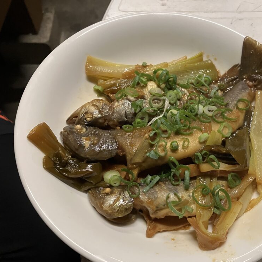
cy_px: 135
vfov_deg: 48.4
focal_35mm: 34
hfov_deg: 47.7
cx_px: 172
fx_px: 291
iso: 320
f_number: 1.8
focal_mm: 3.99
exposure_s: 1/60
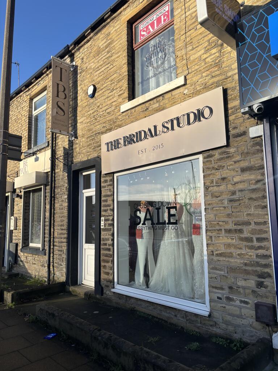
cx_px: 139
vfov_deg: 67.3
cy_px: 186
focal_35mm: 26
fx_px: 278
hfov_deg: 53.1
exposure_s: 1/1721
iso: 50
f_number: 1.6
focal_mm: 5.96
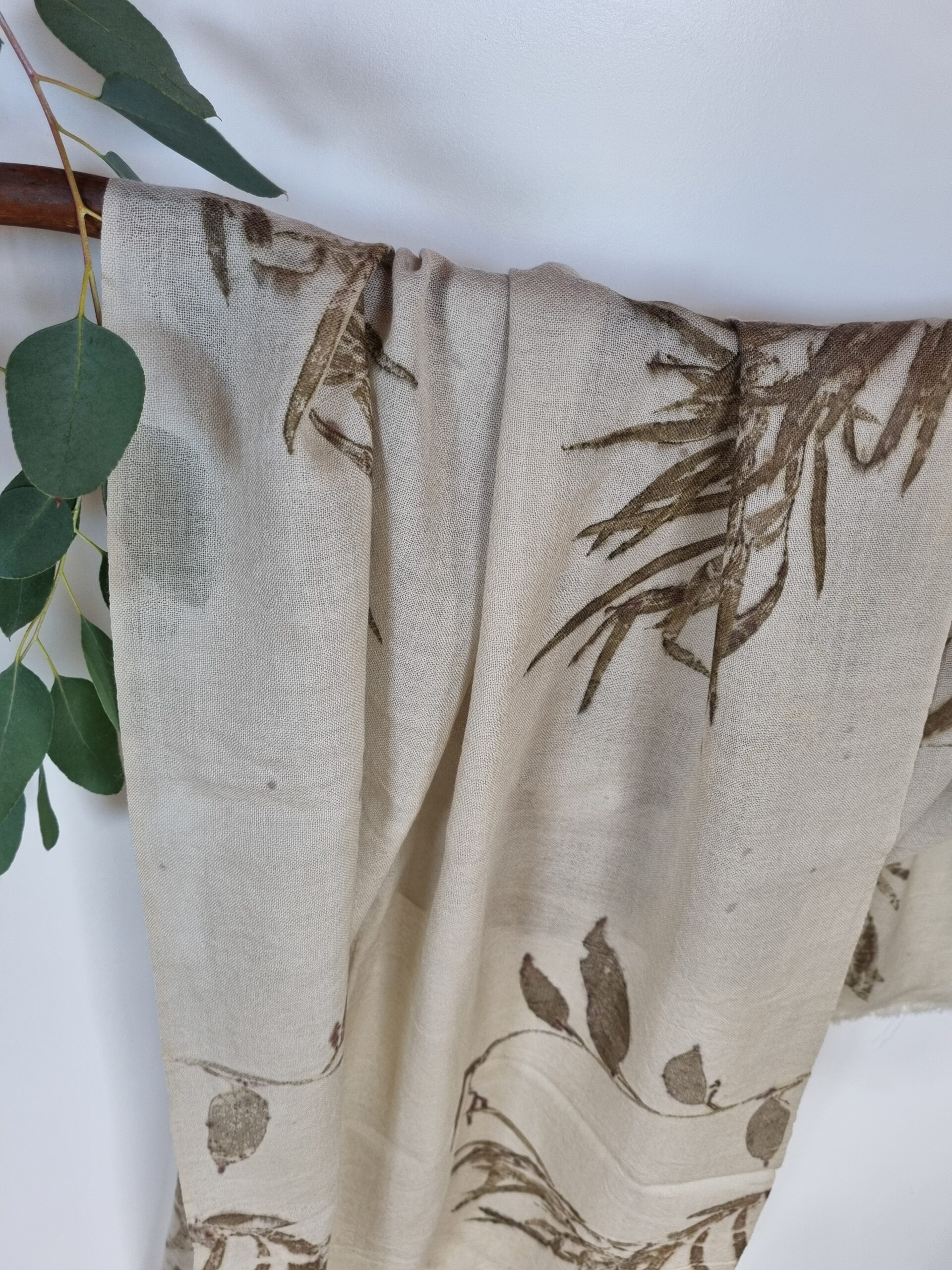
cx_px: 476
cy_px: 635
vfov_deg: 67.3
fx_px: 953
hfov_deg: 53.1
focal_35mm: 26
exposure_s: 1/100
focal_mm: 5.4
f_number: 1.8
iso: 200
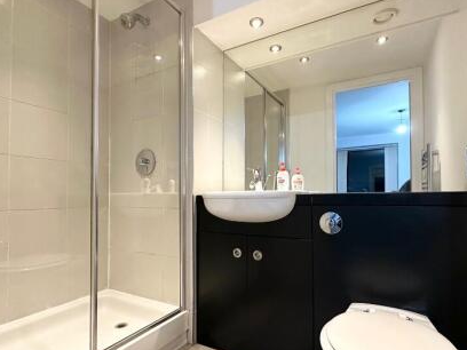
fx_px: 270
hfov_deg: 81.7
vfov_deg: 65.9
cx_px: 235
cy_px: 190
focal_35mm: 20
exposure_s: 1/50
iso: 320
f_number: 2.2
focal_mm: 2.22
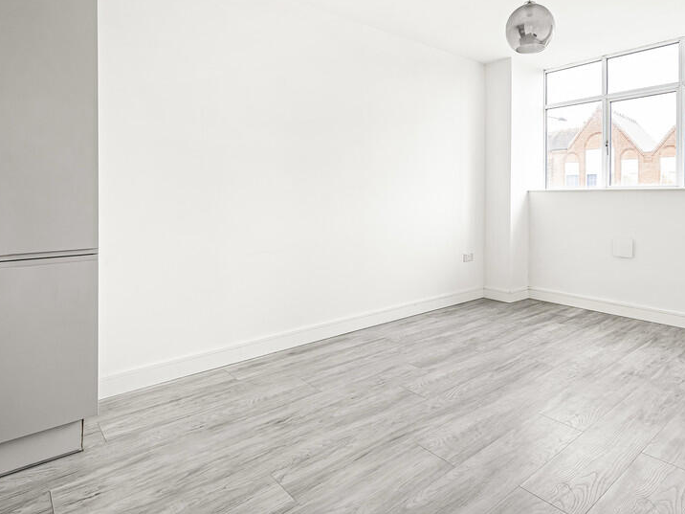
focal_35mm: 22
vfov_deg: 60.4
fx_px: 435
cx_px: 407
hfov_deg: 75.6
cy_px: 199
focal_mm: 16
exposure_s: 1/3
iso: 125
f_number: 7.1
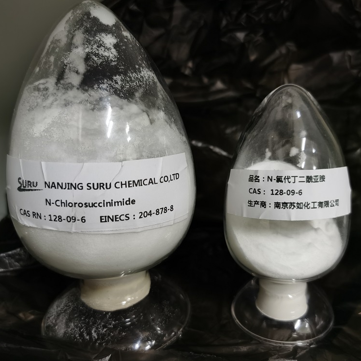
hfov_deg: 51.0
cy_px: 181
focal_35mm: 32
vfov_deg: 51.1
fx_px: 378
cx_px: 199
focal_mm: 5.56
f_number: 1.6
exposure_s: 1/33.3
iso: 320
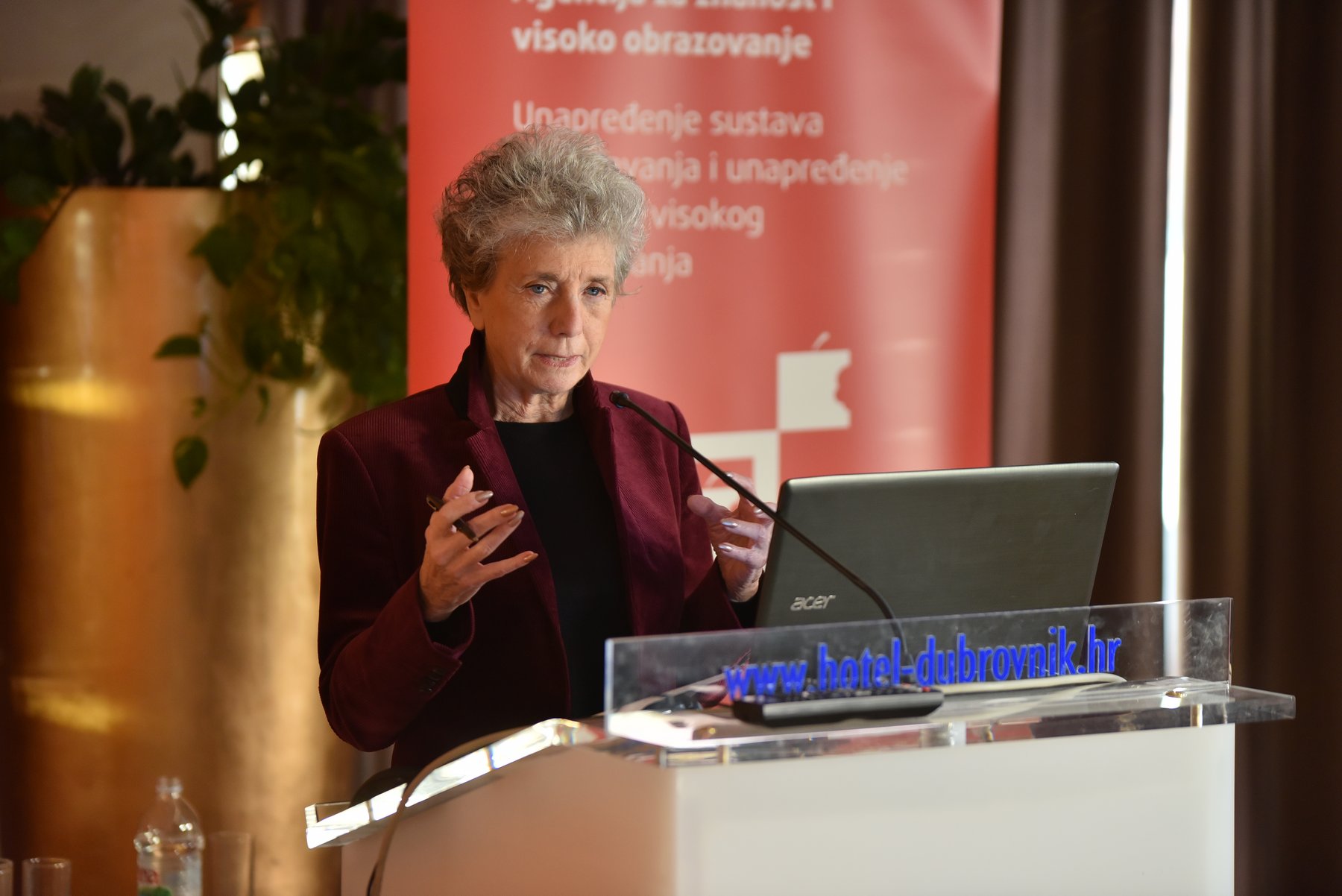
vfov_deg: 11.2
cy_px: 448
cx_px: 671
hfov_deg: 16.8
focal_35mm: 122
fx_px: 4550
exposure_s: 1/160
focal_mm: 122
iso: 1250
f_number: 2.8
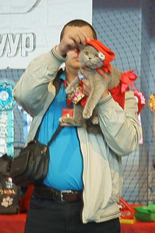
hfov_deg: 11.4
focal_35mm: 120
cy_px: 116
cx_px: 78
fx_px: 774
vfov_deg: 17.1
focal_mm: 80
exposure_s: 1/5
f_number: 5.6
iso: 200
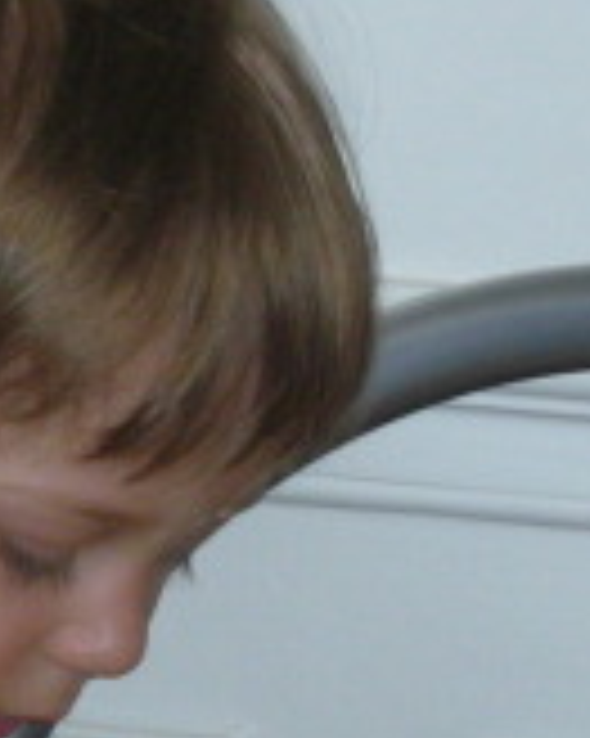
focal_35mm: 442
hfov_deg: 3.5
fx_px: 9657
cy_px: 540
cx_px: -453
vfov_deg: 4.4
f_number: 5
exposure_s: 1/120
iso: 185
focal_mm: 17.4
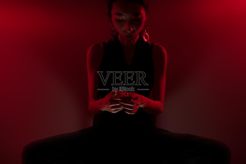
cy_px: 82
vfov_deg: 35.1
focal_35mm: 38
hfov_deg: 50.7
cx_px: 123
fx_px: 260
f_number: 5.6
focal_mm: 38
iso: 200
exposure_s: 1/30
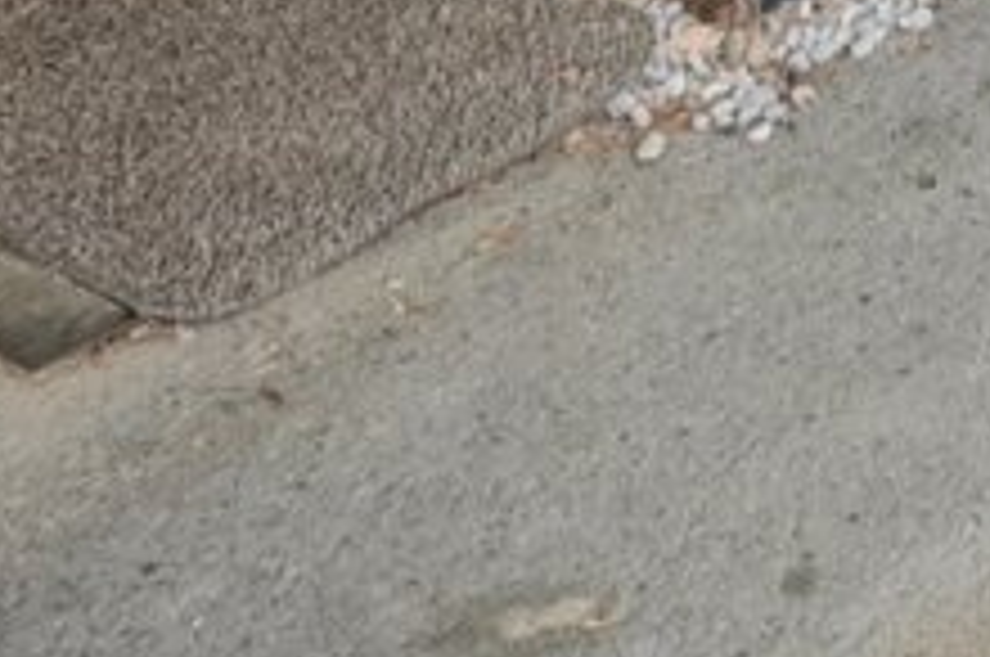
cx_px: 1534
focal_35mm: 102
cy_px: -1348
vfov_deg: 9.9
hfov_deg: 17.7
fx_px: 2801
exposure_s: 1/1000
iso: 400
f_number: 8
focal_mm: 16
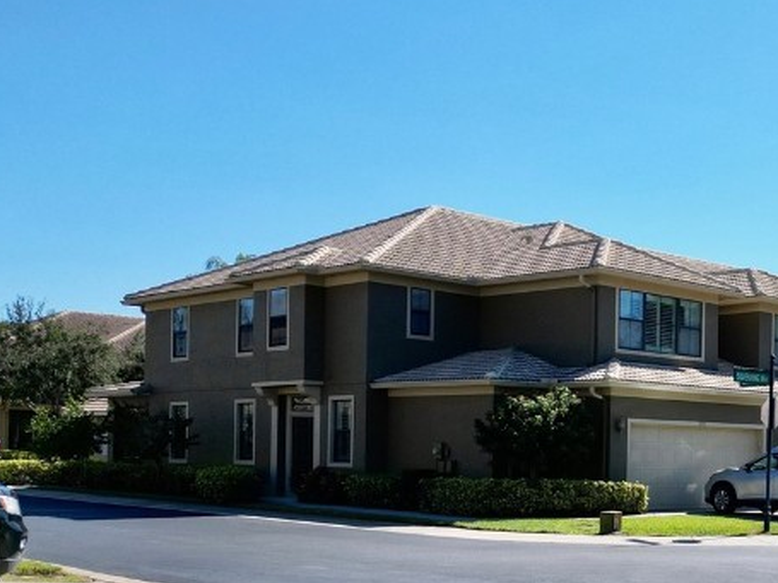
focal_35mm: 54
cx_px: 771
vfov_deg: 26.6
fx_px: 1213
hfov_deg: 32.8
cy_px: 450
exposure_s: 1/3200
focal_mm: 6.72
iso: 130
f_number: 1.7
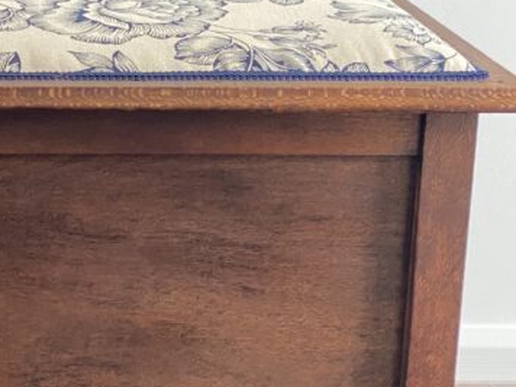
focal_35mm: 143
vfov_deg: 10.4
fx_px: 2132
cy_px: 188
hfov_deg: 13.4
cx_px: -122
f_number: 2
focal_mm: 6
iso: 400
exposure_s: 1/60
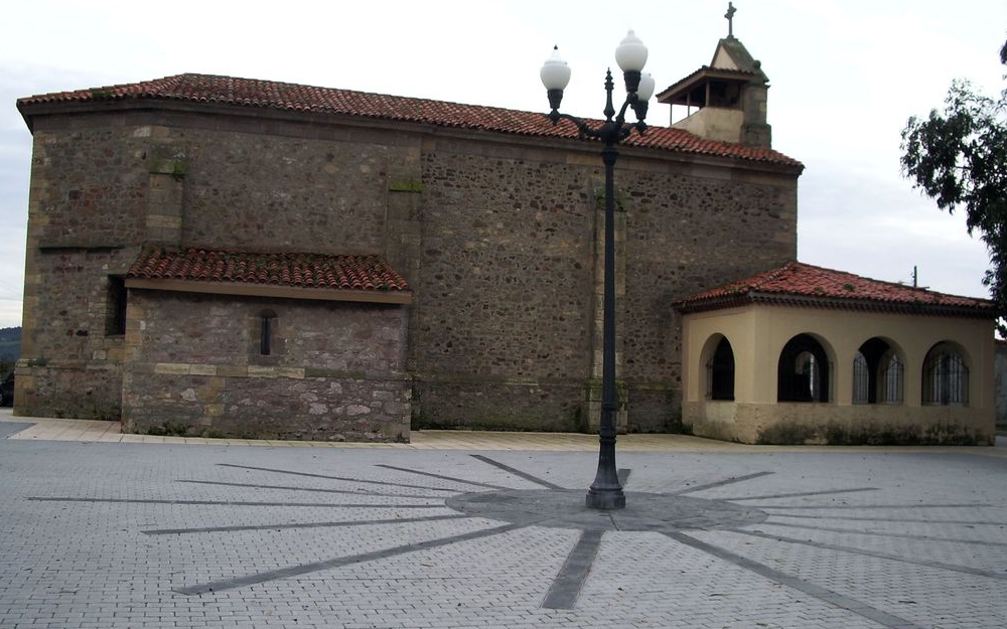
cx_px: 505
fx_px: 1043
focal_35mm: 38
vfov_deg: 33.6
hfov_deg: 51.5
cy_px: 326
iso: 50
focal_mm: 5.8
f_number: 4.3
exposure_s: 1/160
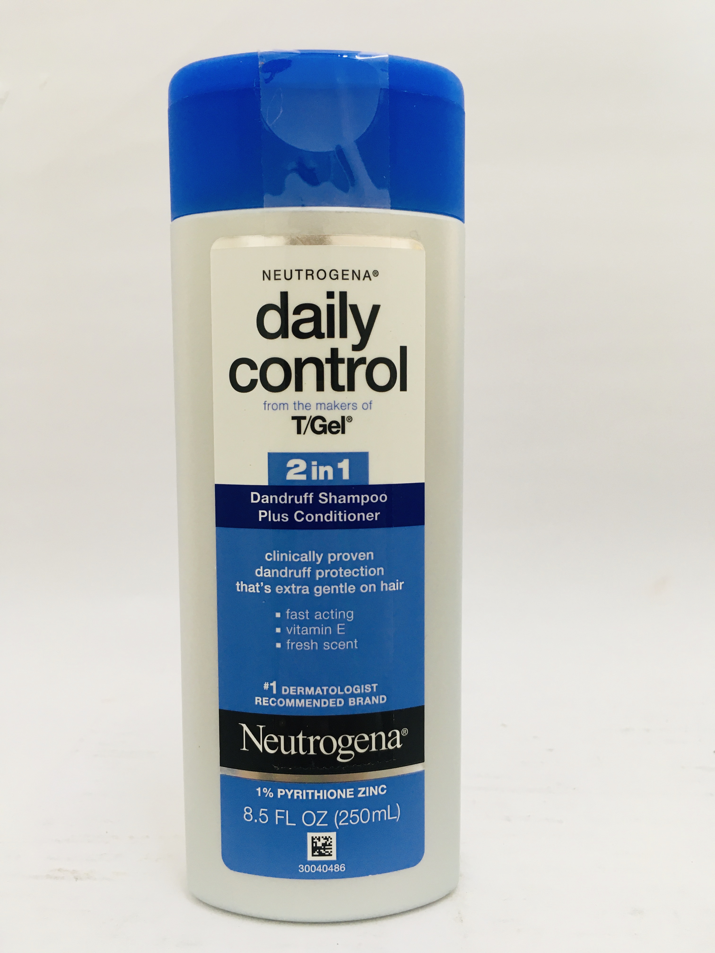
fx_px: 799
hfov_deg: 48.2
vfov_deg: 61.7
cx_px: 358
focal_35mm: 29
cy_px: 476
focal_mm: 4.15
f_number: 2.2
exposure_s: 1/30
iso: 50
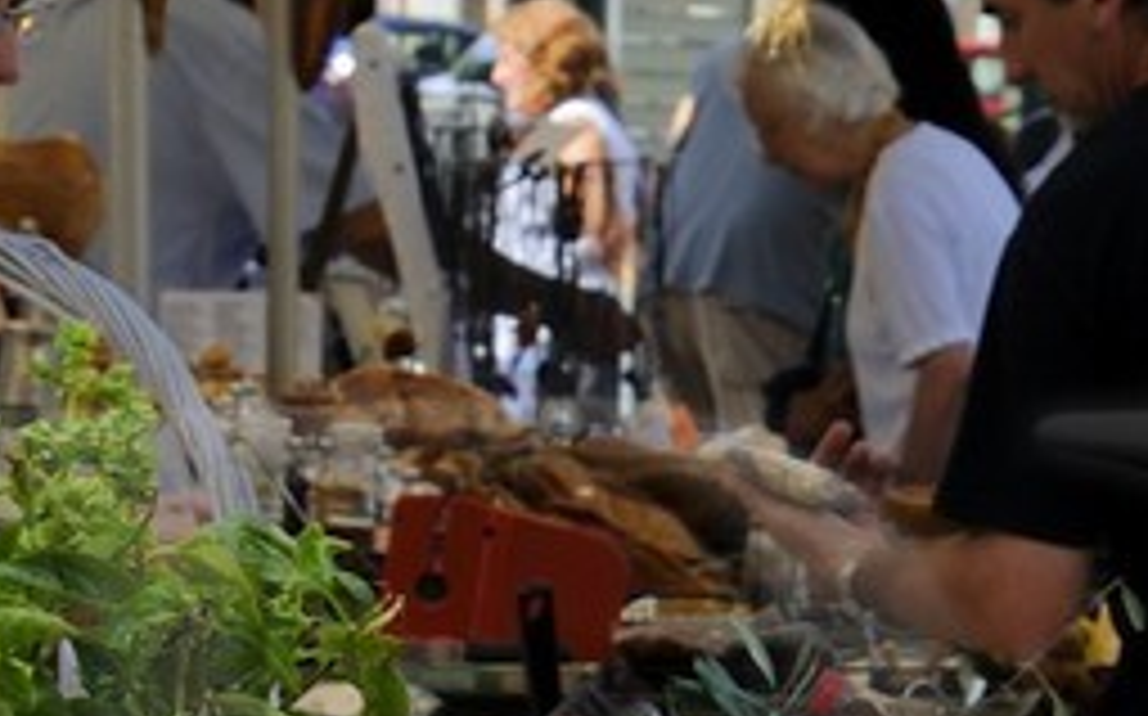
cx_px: 1130
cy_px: 1148
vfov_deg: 2.9
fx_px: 14007
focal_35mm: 448
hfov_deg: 4.7
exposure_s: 1/60
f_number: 14
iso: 400
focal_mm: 70
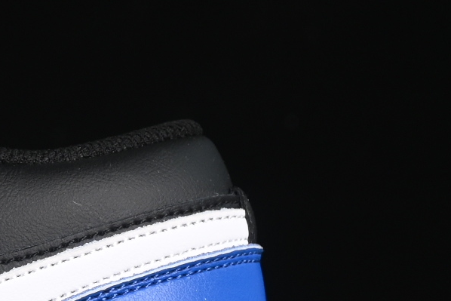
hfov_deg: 5.8
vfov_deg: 3.9
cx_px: -421
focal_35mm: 349
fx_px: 4373
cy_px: 198
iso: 160
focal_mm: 50
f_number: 6.3
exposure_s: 1/60
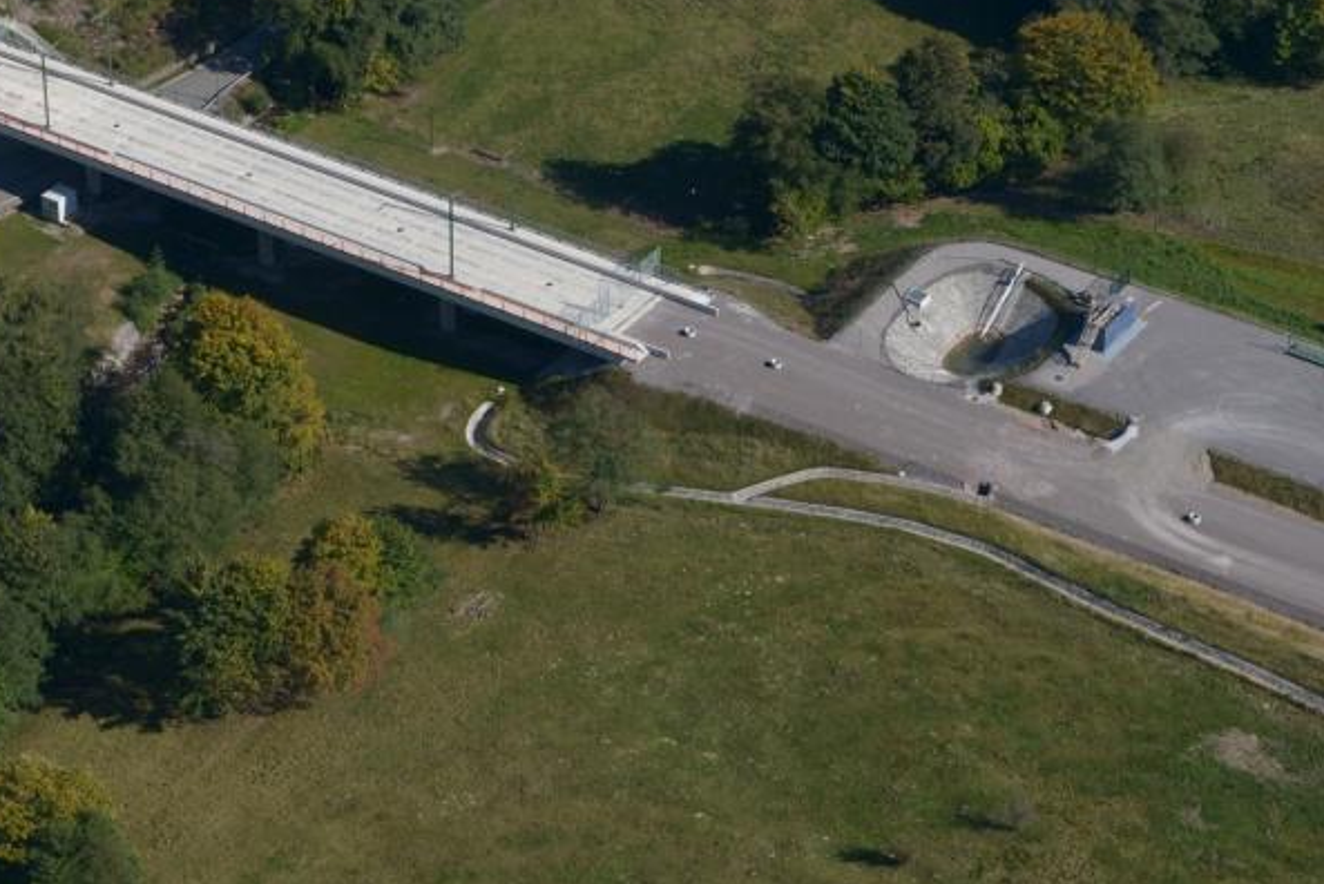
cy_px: 262
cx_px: 433
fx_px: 3937
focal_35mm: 107
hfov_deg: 19.0
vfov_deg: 12.8
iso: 100
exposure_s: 1/1000
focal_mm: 62
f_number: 5
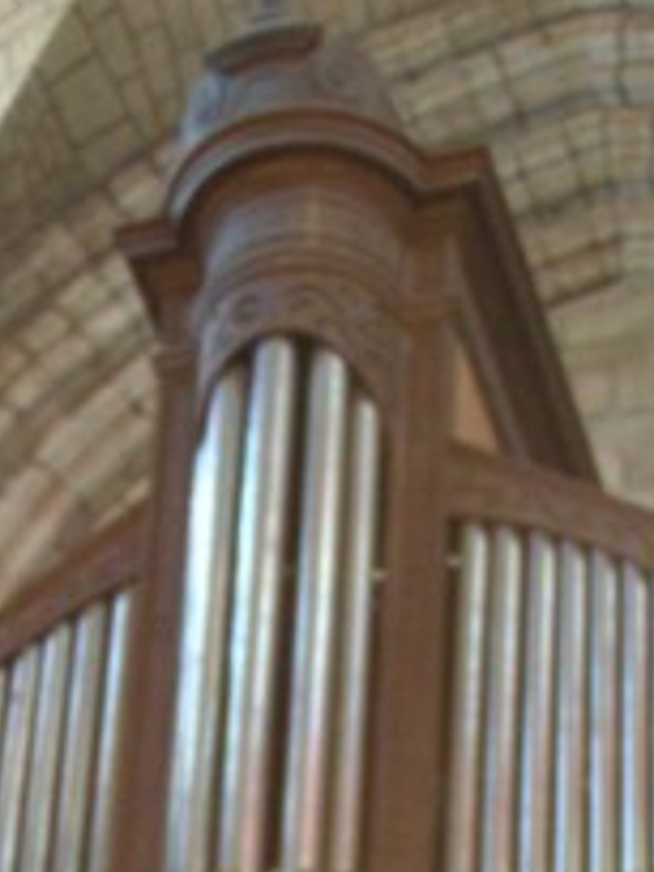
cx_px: 282
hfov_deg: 9.5
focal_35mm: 156
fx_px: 3930
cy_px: 1220
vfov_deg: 12.2
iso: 200
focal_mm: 8
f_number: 3.2
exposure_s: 1.3
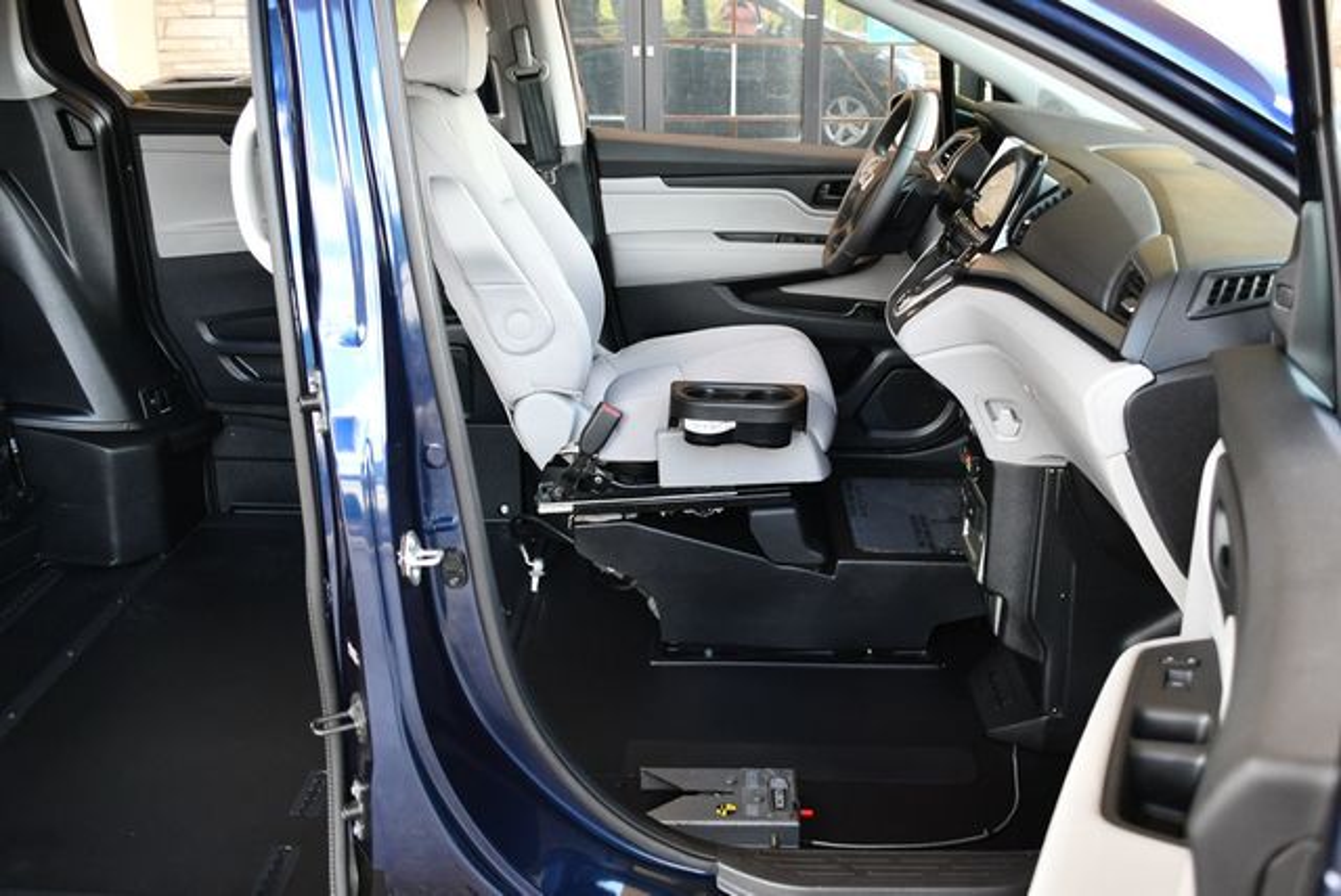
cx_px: 670
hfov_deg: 53.1
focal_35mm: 36
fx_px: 1342
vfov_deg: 36.9
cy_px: 448
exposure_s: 1/200
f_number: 3.5
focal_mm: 18
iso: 800
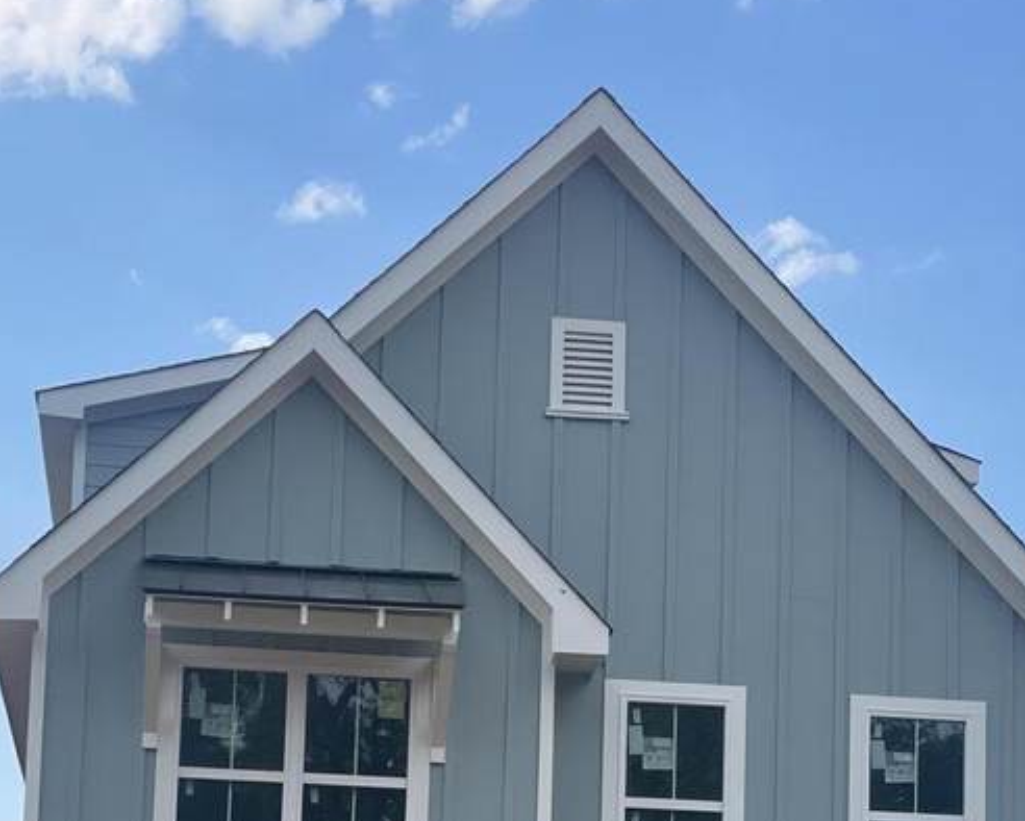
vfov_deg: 15.2
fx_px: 3004
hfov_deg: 19.3
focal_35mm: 99
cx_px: 629
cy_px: 852
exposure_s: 1/1065
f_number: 2
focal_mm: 6
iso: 32
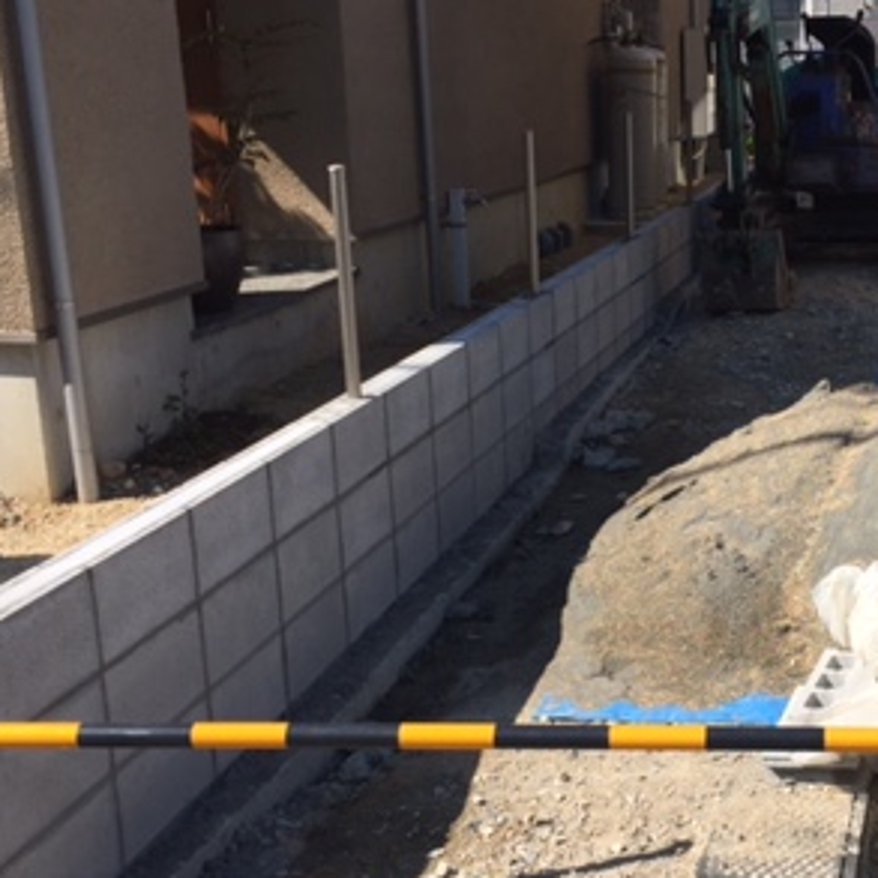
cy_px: 518
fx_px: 1607
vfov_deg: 30.5
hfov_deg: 29.8
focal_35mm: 56
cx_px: 707
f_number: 2.2
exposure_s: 1/1647
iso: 32
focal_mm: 4.15
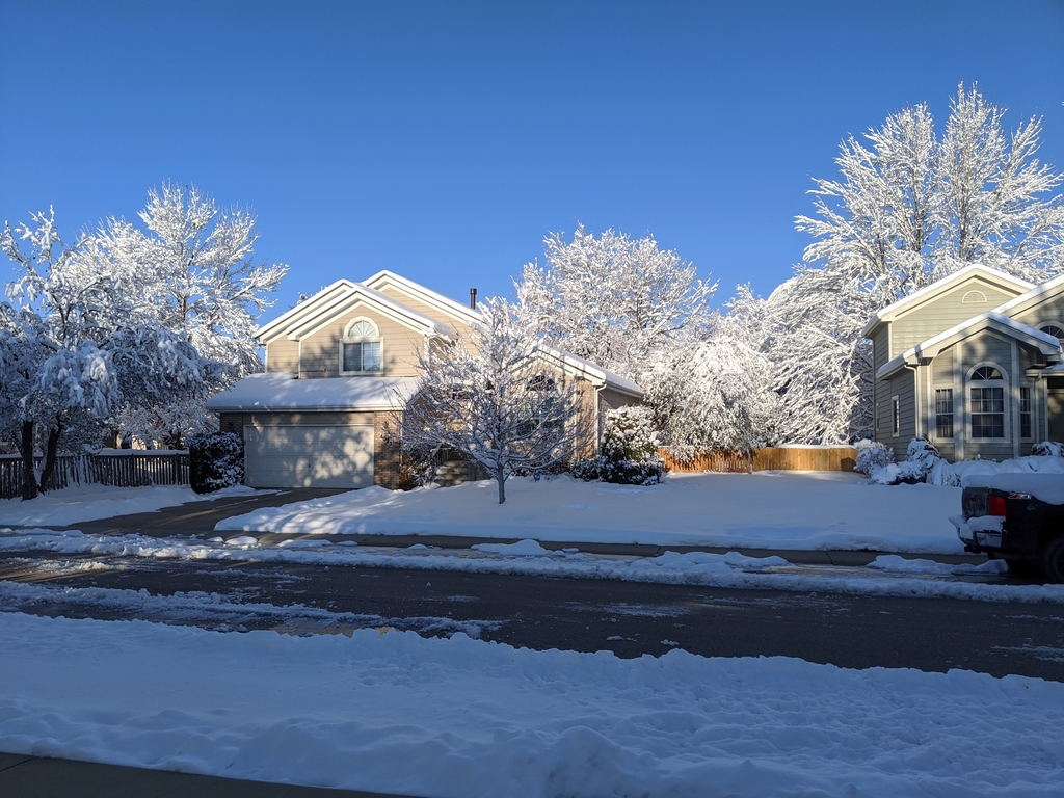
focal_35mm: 27
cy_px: 399
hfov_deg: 65.3
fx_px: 830
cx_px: 532
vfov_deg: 51.4
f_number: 1.8
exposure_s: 1/3906
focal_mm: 4.44
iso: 50
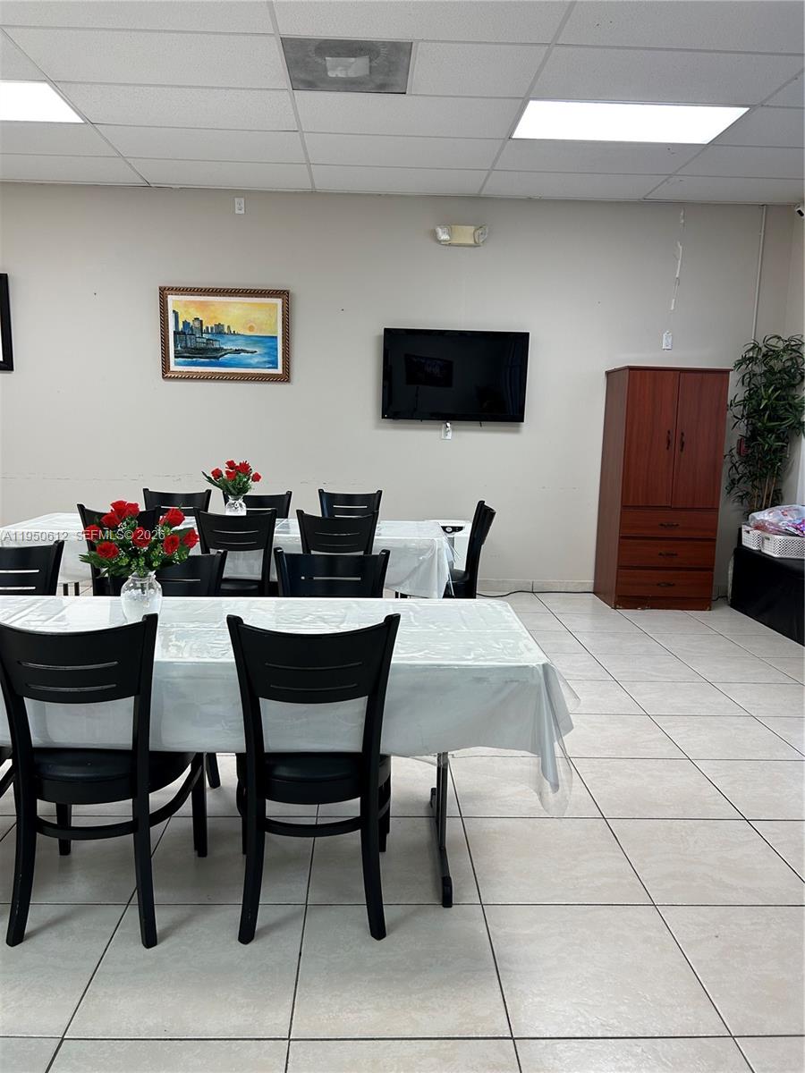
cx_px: 402
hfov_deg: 53.1
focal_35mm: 26
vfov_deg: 67.3
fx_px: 806
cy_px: 536
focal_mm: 5.7
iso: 80
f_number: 1.5
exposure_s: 1/120
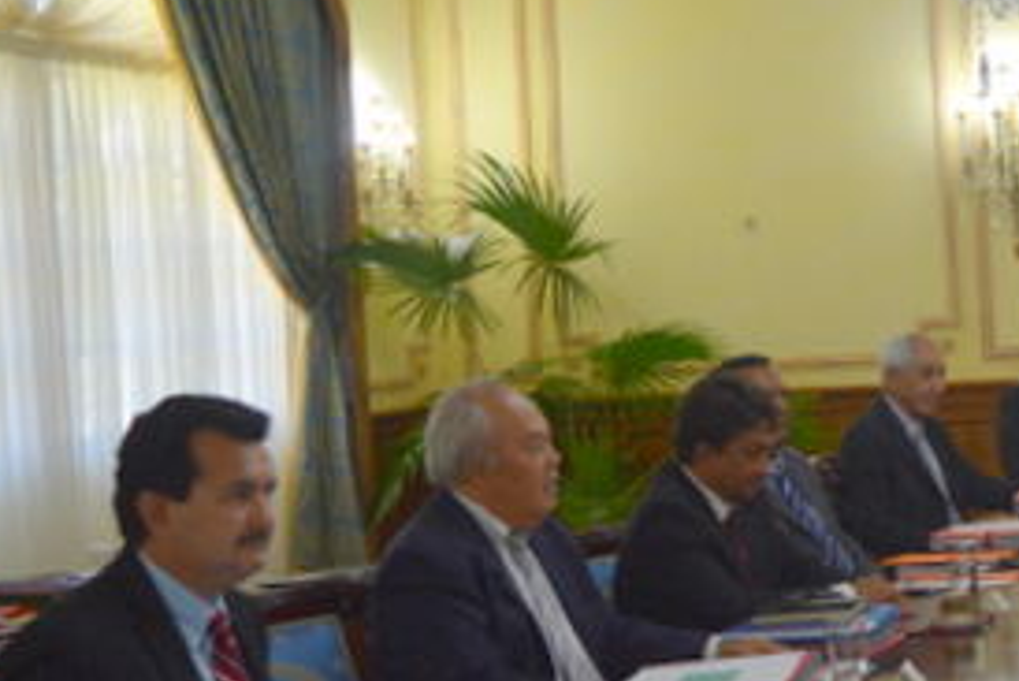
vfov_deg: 17.7
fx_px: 2181
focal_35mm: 77
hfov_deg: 24.4
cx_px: 1138
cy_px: 318
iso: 400
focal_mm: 22
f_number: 4.5
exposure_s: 1/80
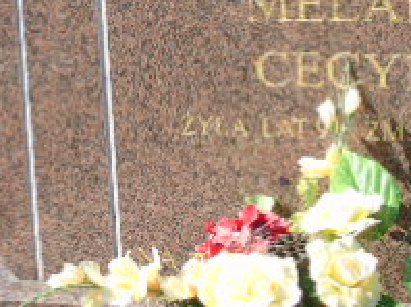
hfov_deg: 13.3
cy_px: -23
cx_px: 176
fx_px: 1767
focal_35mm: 149
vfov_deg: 9.8
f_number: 4.1
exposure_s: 1/320
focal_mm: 8.2
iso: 80
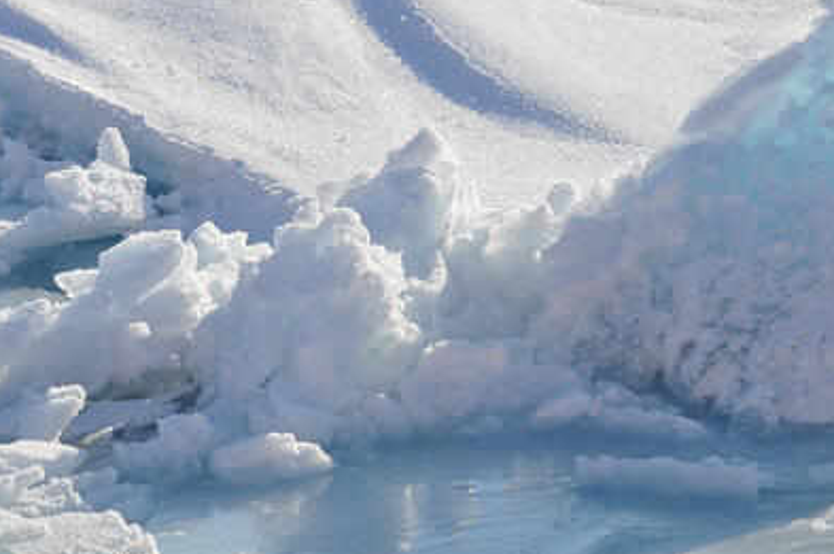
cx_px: 545
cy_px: 143
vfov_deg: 3.1
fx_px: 10337
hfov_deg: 4.6
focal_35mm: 447
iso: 200
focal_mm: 195
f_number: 7.1
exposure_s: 1/800
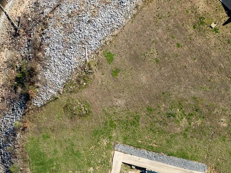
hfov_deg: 29.2
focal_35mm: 65
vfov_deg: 21.3
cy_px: 197
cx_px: 183
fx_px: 433
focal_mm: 12.29
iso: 100
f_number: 2.8
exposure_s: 1/800
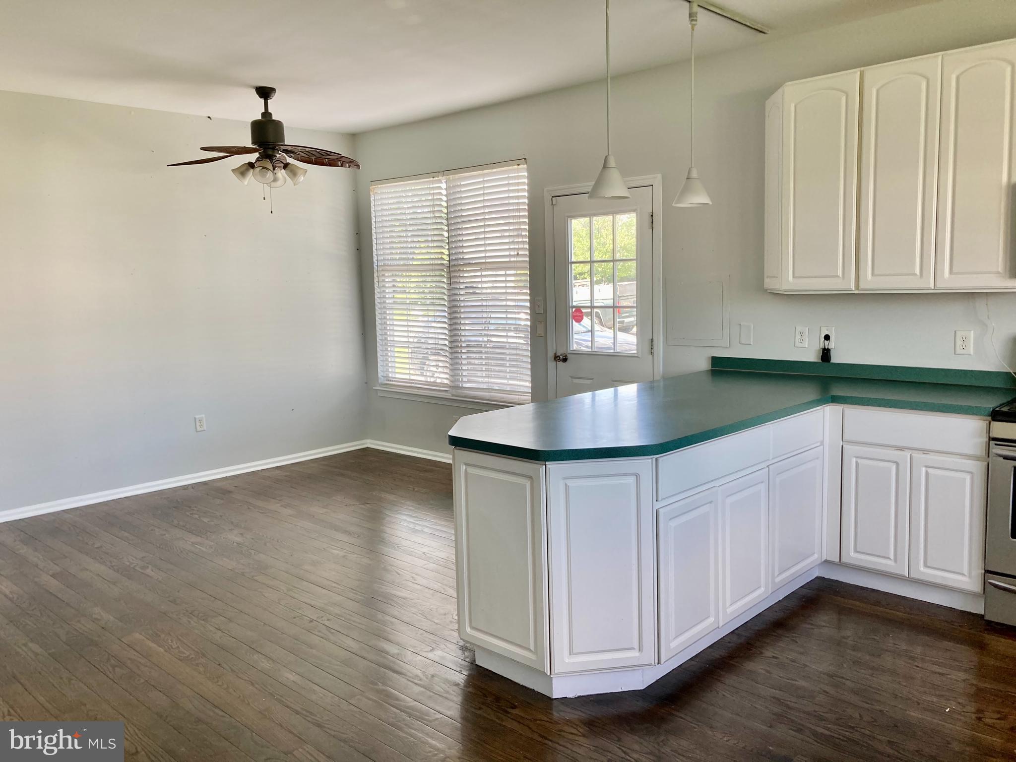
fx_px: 822
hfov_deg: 63.4
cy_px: 381
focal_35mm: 28
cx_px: 508
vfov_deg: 49.7
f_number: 1.8
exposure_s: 1/121
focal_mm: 3.99
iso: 50
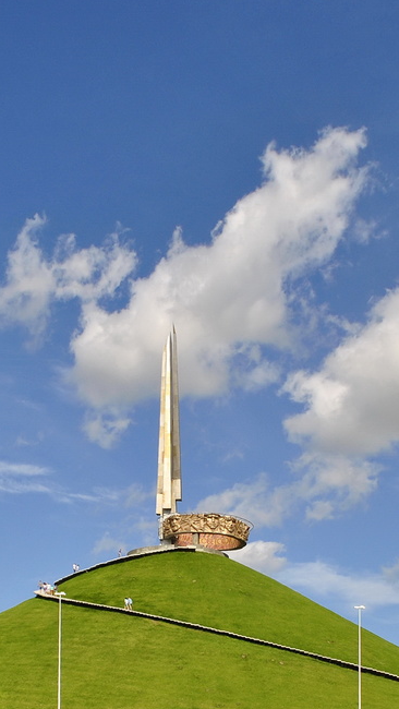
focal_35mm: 61
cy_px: 507
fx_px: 1146
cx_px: 186
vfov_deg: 33.8
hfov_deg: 19.7
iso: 100
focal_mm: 18
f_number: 10
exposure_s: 1/250
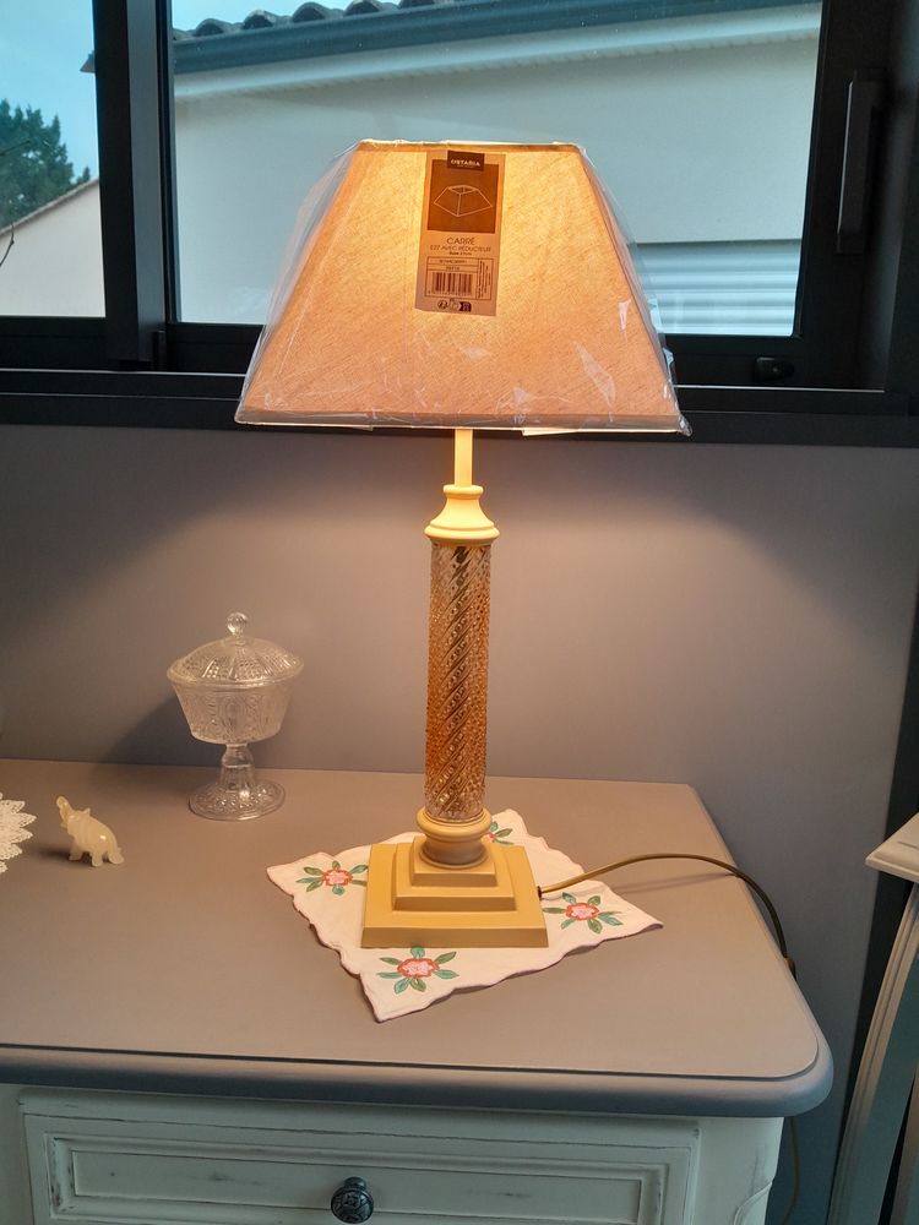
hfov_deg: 53.1
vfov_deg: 67.3
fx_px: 920
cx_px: 460
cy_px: 612
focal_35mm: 26
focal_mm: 3.98
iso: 250
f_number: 1.8
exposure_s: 1/50
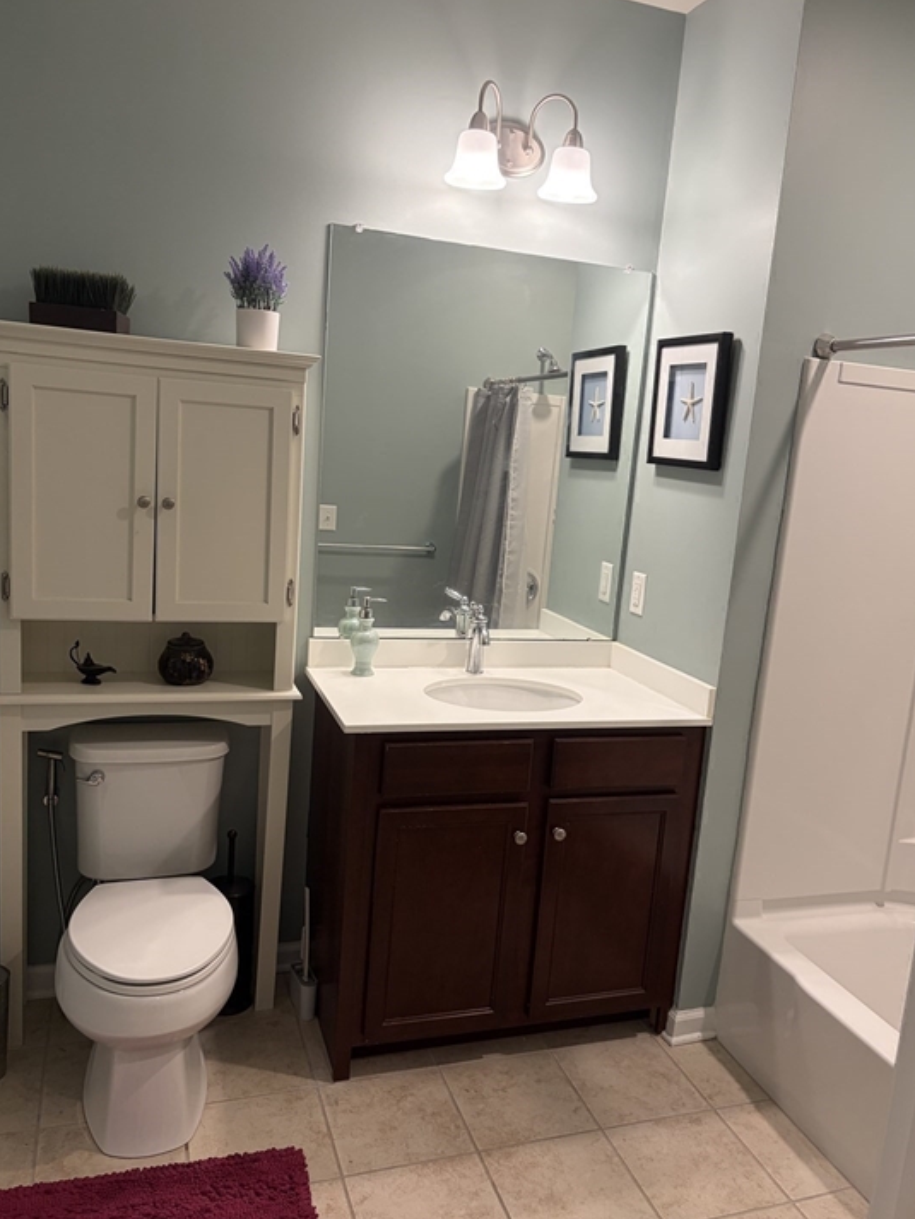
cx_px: 475
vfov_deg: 63.4
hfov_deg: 49.7
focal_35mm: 28
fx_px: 987
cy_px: 619
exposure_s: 1/60
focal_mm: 5.96
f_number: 1.6
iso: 125
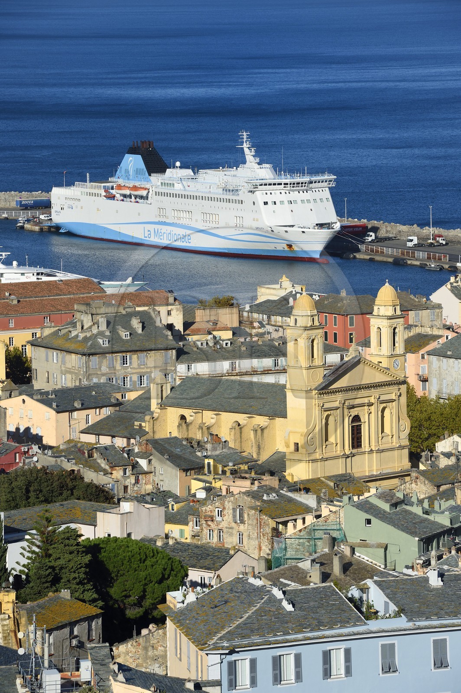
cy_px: 346
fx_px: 3848
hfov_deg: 6.9
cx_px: 230
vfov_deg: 10.3
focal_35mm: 200
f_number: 16
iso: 200
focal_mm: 200
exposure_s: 1/320
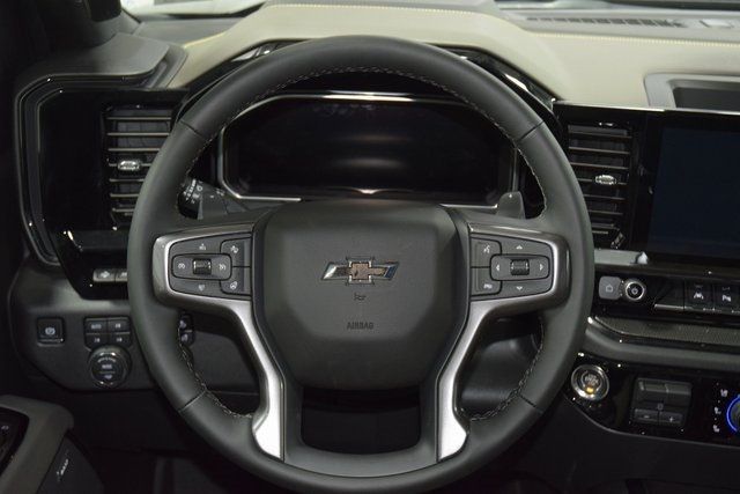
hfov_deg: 42.3
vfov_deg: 29.0
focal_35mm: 46
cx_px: 370
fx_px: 956
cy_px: 247
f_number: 4
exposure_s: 1/40
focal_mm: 31
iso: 2000
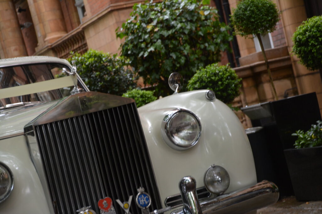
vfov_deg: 14.0
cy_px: 107
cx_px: 161
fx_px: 872
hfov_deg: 20.9
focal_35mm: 98
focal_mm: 65
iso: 560
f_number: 5.3
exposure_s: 1/60
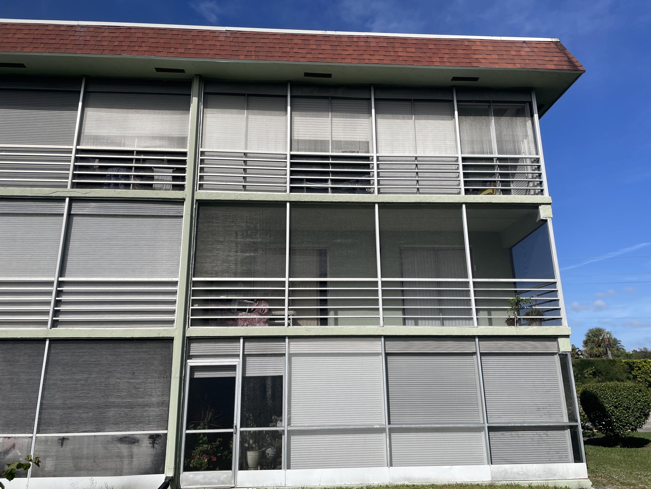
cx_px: 326
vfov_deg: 53.1
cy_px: 244
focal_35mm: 26
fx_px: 489
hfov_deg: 67.3
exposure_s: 1/6494
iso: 32
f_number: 1.6
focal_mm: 4.2
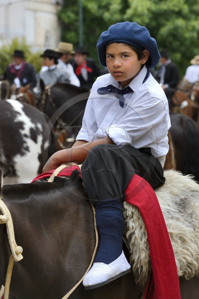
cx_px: 100
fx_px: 1369
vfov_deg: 12.5
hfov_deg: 8.3
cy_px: 150
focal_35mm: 165
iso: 400
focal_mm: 165
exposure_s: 1/200
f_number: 10
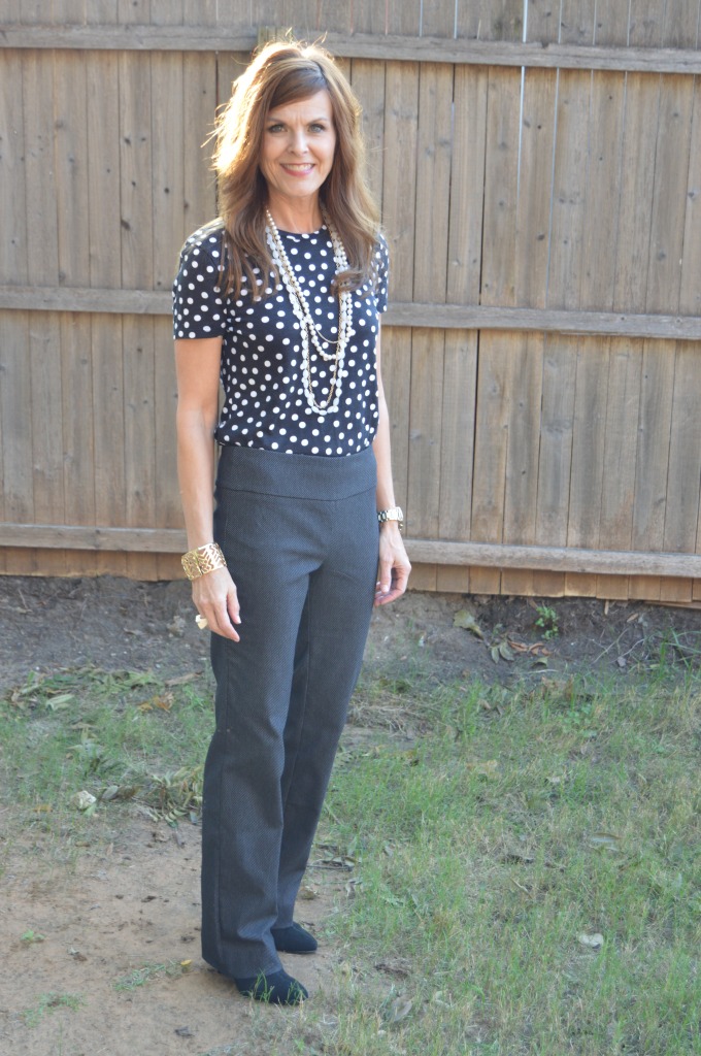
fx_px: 1669
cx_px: 350
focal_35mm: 57
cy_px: 528
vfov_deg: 35.1
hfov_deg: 23.7
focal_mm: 38
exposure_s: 1/80
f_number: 4.8
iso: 400
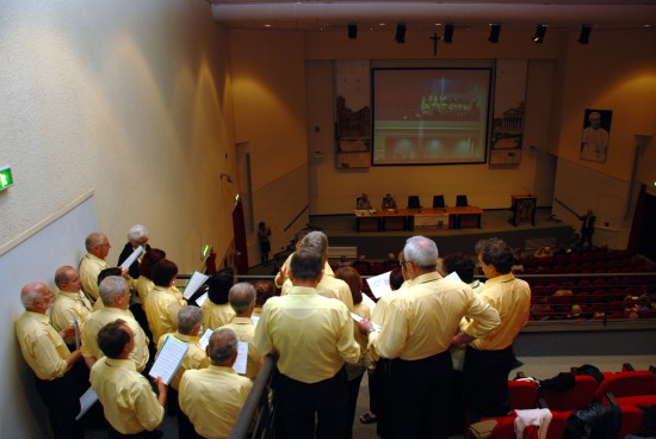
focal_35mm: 27
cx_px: 328
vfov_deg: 48.0
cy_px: 220
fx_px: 493
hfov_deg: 67.3
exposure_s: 1/60
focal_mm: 18
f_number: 4.8
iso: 200
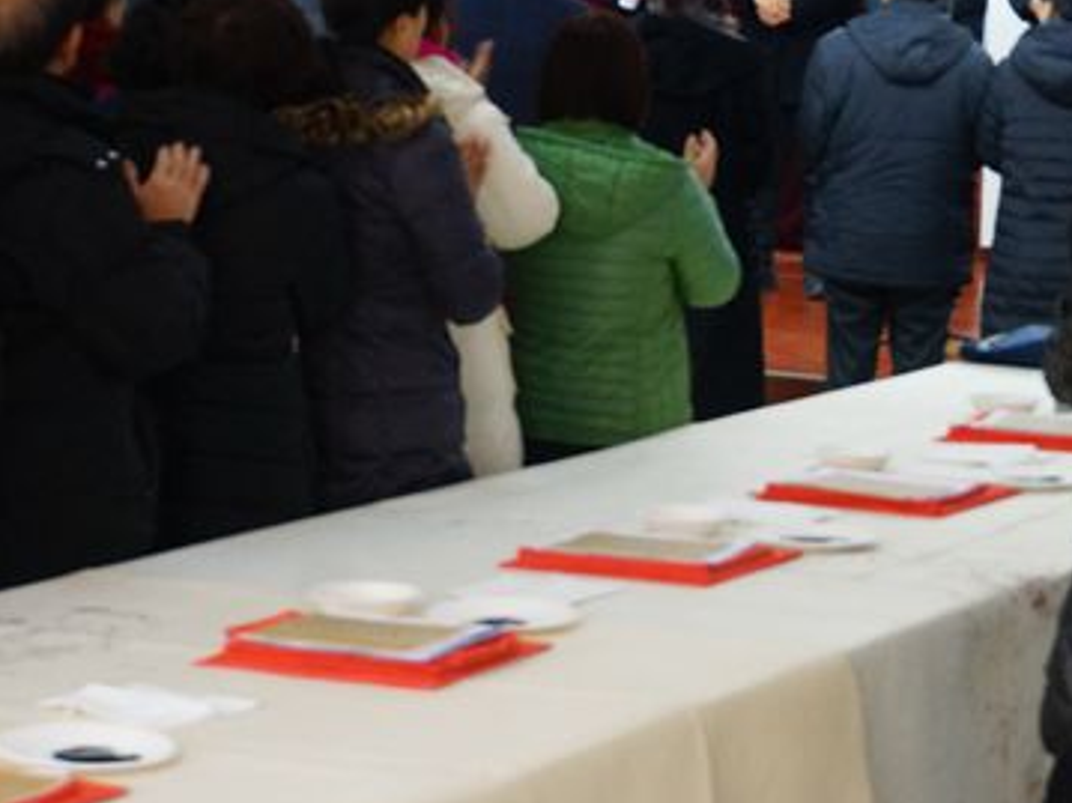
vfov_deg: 10.8
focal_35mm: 137
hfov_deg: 14.1
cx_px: 1185
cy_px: 193
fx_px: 4241
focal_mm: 43
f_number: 5
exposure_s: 1/80
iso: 1600
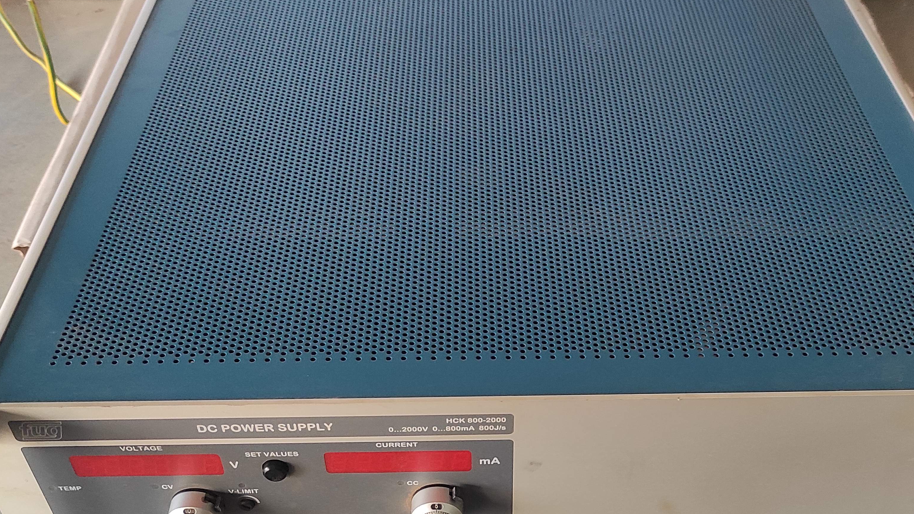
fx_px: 994
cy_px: 403
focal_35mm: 41
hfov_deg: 49.3
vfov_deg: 28.4
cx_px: 505
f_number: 1.89
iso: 218
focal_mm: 5.43
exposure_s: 1/33
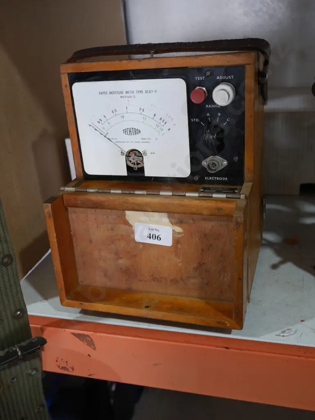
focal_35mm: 38
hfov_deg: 37.8
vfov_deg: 49.0
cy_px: 210
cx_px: 158
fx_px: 461
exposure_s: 1/60
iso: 400
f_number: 4.1
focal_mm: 19
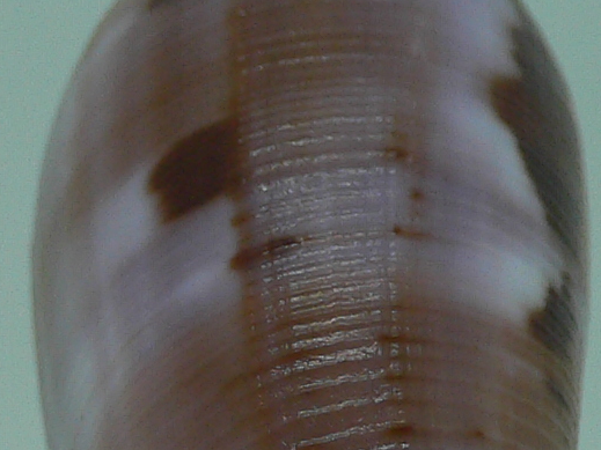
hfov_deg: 14.5
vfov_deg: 10.8
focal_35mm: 136
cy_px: 484
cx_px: 309
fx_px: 2361
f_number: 2.8
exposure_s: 1/60
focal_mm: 4.6
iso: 80
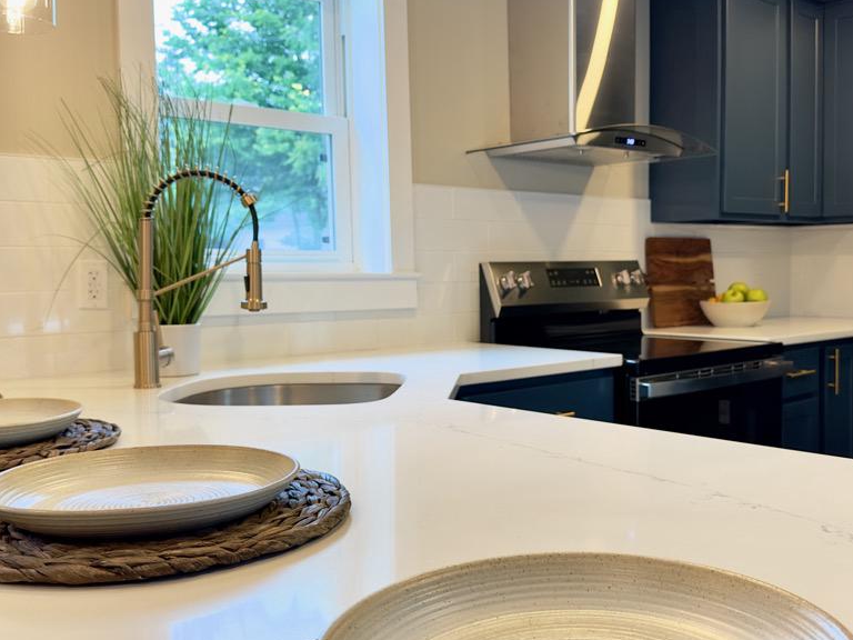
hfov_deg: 56.2
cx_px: 532
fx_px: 789
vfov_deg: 44.2
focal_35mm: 32
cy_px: 326
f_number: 1.78
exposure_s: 1/120
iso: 80
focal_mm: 6.86
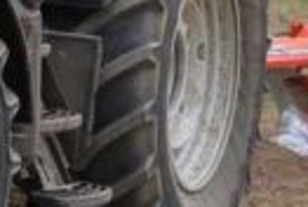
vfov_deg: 7.7
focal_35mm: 176
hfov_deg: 11.1
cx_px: -190
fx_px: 1509
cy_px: -93
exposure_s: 1/800
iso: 400
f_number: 4
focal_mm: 22
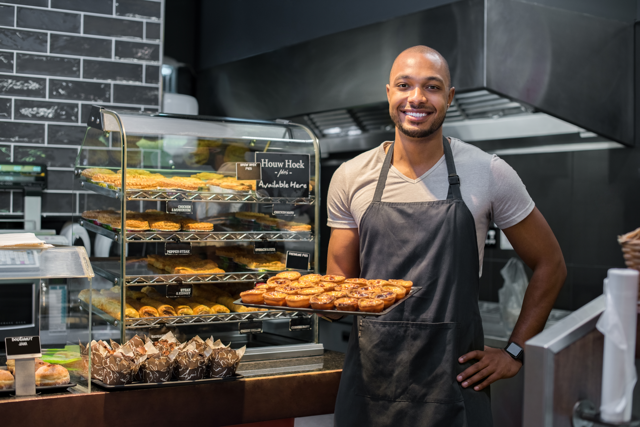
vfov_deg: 27.0
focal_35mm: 50
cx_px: 320
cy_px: 214
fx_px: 889
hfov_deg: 39.6
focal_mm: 50
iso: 400
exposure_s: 1/100
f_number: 2.8
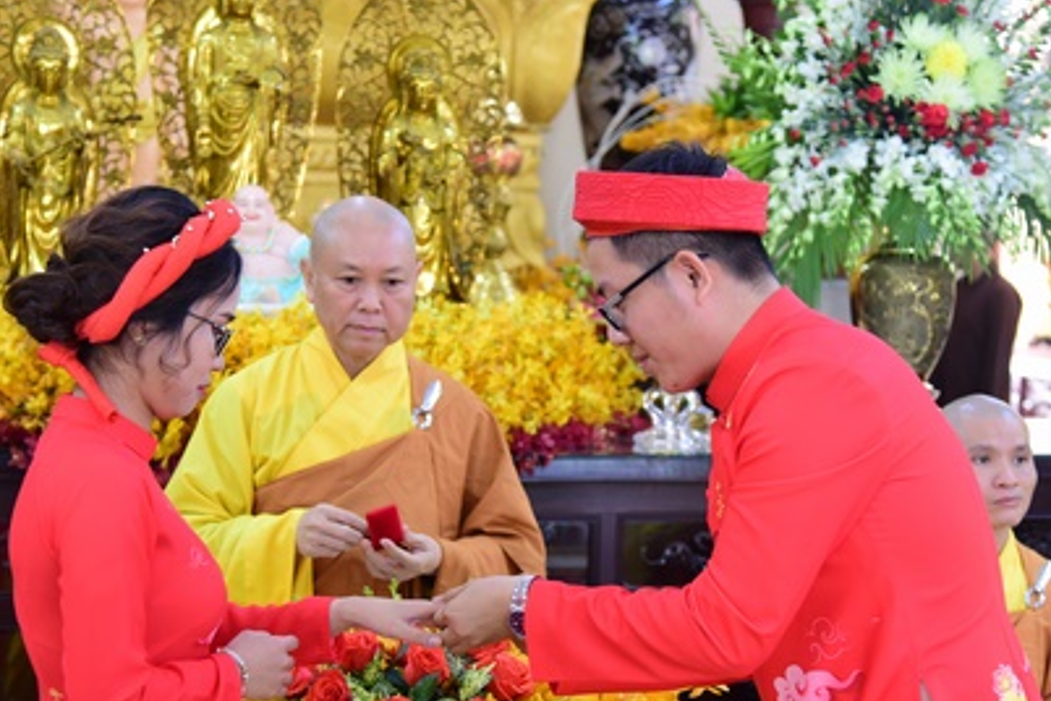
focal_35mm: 89
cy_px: 458
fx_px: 2598
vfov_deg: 15.3
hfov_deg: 22.9
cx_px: 505
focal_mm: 55
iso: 1600
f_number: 4
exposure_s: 1/50
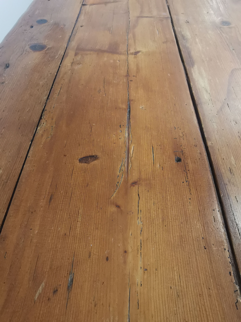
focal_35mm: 27
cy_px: 161
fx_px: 251
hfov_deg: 51.4
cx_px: 120
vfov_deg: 65.3
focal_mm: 2.26
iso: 160
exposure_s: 1/33.3
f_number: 2.2
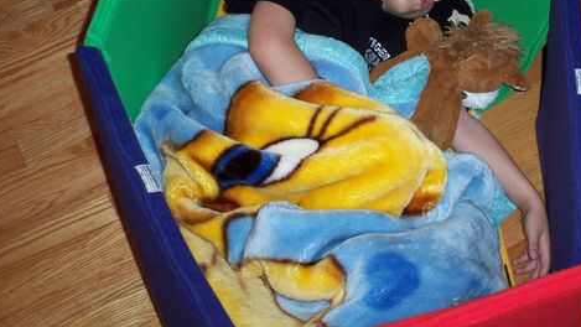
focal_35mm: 55
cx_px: 389
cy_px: 90
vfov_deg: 21.7
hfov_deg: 37.4
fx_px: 847
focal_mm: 7.9
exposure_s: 1/30
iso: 200
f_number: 3.4
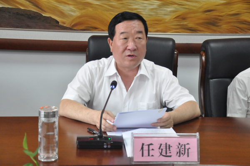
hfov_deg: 26.0
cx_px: 125
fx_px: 541
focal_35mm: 78
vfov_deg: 17.4
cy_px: 83
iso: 3200
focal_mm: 52
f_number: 5.6
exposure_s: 1/60
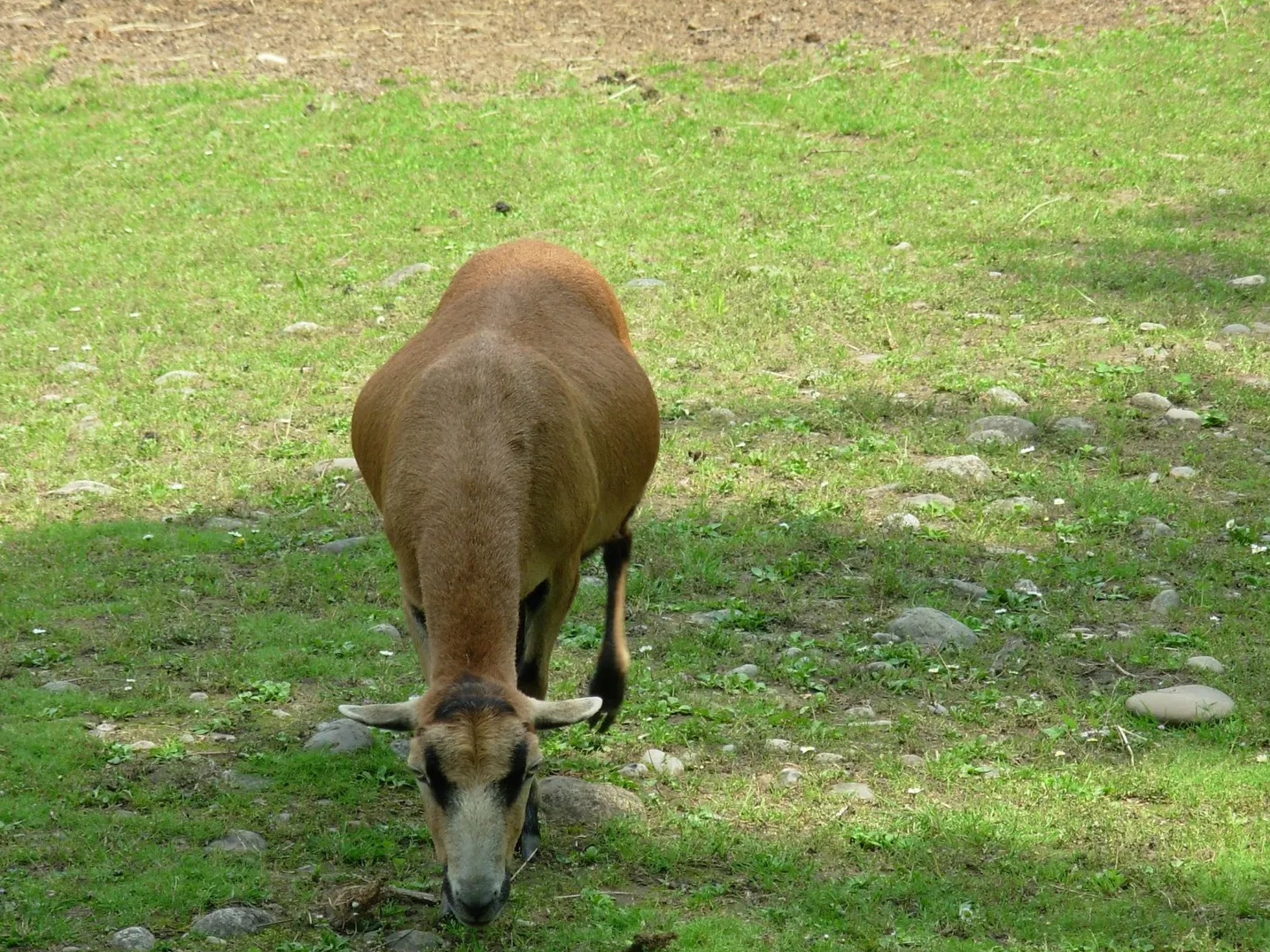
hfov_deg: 9.3
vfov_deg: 7.0
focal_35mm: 212
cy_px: 483
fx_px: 7777
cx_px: 566
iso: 50
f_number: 5
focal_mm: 31.4
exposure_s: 1/215
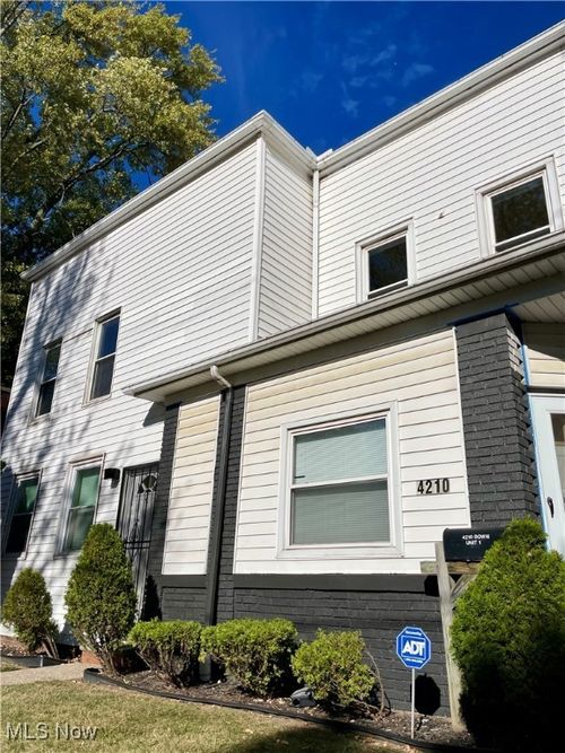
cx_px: 282
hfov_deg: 53.0
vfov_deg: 67.3
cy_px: 376
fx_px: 566
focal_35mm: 26
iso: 32
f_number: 1.6
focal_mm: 4.2
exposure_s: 1/10753
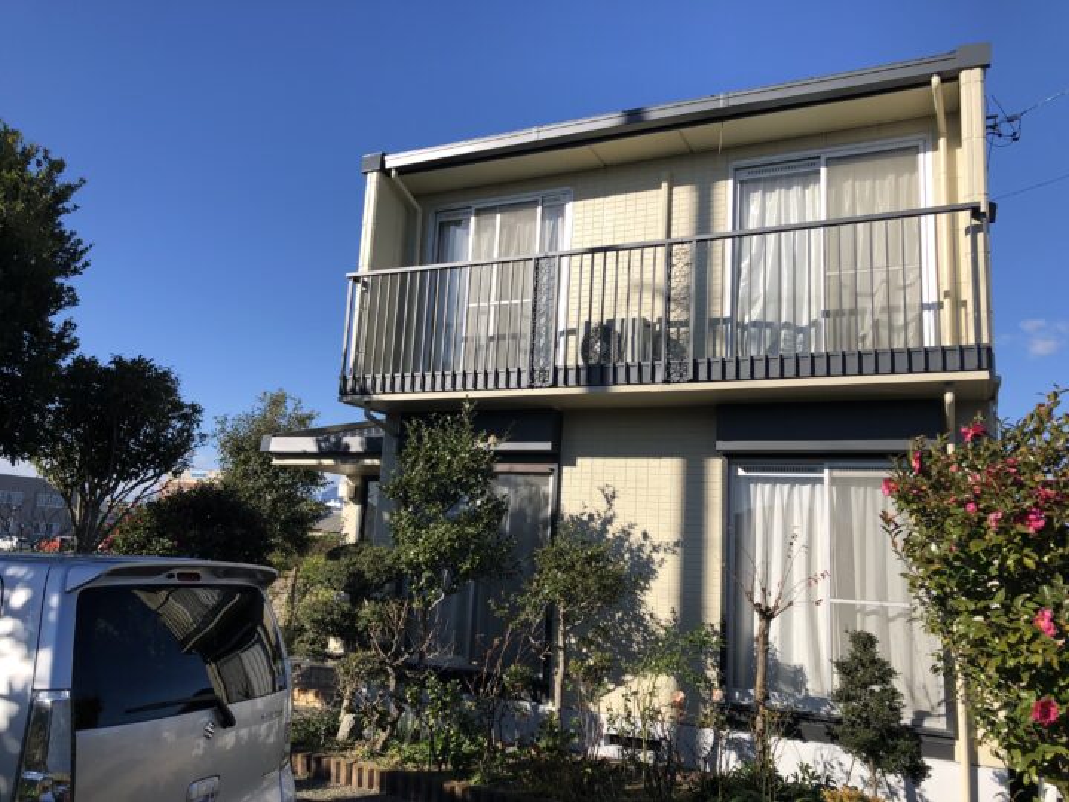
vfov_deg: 49.7
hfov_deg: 63.4
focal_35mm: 28
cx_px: 534
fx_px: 865
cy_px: 401
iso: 20
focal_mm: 3.99
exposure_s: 1/2024
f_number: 1.8
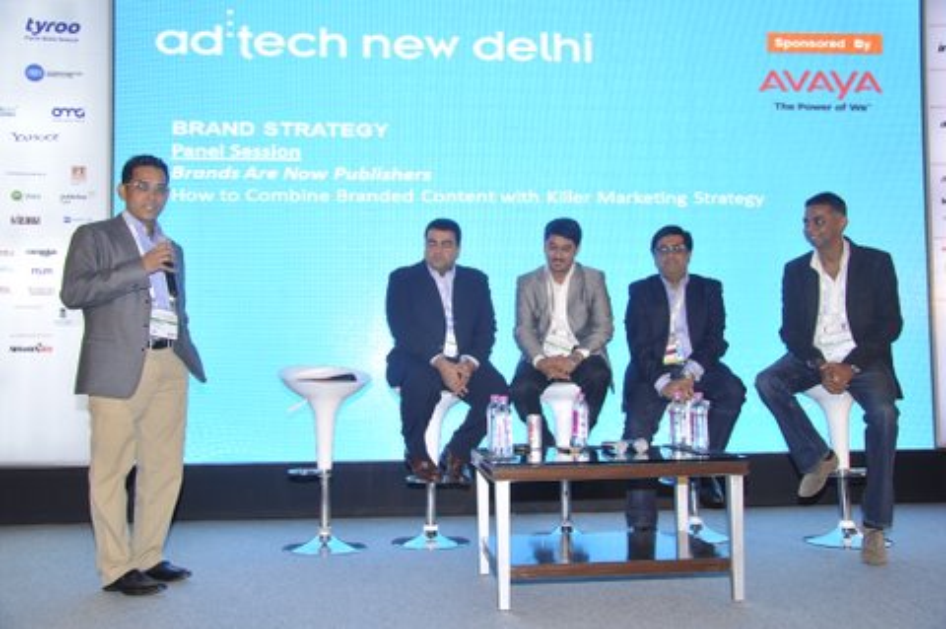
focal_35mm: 36
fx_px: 945
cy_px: 314
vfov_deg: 36.8
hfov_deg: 53.2
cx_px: 473
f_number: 4
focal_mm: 24
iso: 400
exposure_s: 1/80
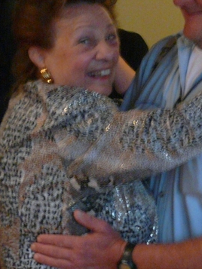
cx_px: 148
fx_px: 1726
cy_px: 96
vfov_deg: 8.9
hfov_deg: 6.7
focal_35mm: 222
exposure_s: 1/8
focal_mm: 13.6
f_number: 3.6
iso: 400
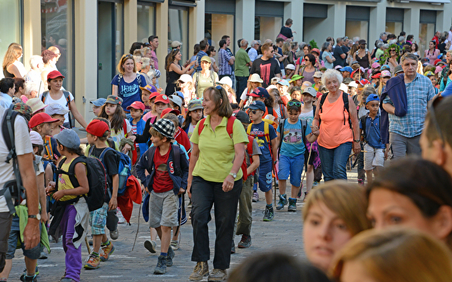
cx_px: 226
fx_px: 1896
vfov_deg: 8.5
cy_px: 133
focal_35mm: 154
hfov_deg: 13.6
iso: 720
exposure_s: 1/160
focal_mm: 150
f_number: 9
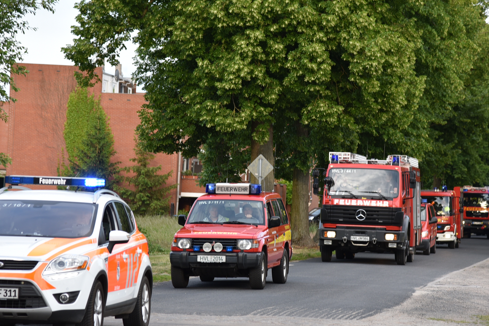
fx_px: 2106
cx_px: 284
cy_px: 171
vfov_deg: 8.9
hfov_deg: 13.2
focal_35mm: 155
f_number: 4.5
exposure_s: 1/320
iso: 400
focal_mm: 112
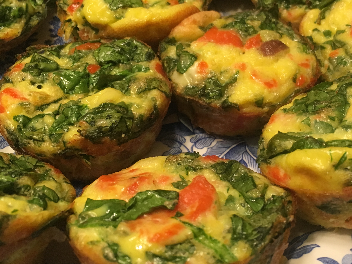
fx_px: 488
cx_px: 234
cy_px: 113
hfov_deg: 39.2
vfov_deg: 30.2
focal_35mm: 48
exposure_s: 1/30
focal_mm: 4.15
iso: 125
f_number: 2.2
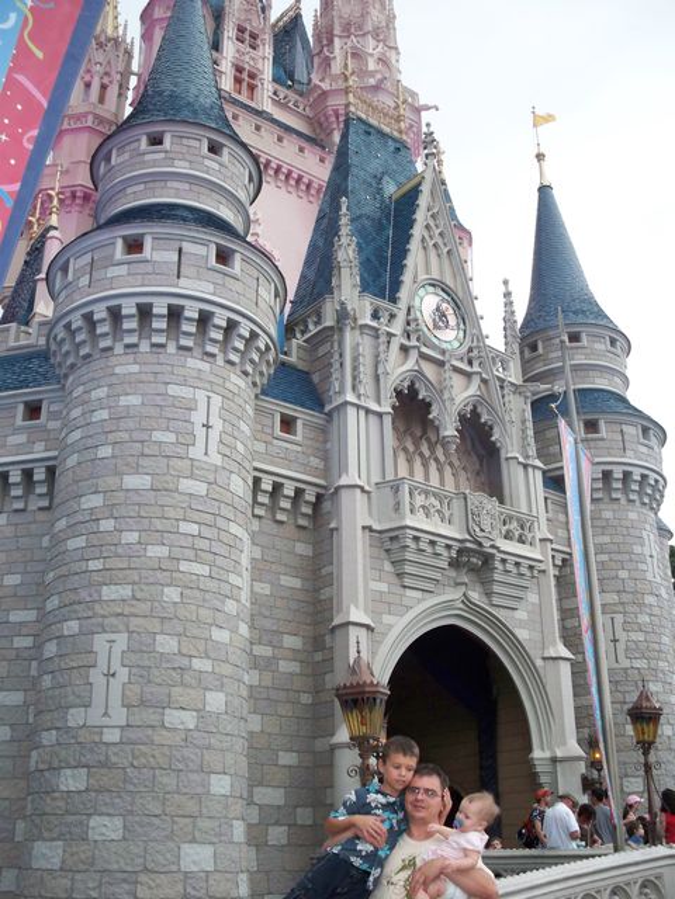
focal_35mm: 37
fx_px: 962
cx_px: 338
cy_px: 450
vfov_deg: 50.1
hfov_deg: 38.7
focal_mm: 7.9
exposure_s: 1/60
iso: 200
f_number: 3.4
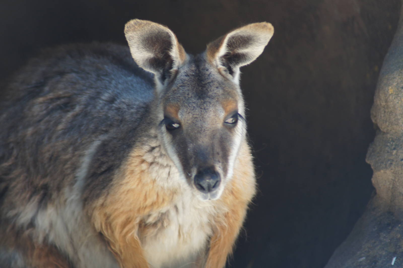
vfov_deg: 3.1
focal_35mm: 450
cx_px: 202
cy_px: 134
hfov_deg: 4.6
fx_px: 5035
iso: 200
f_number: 5.6
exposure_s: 1/50
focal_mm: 300
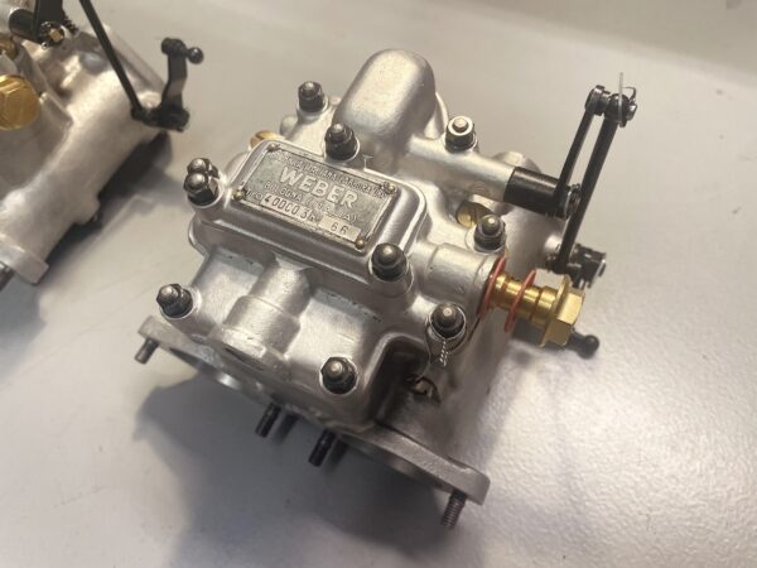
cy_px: 284
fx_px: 569
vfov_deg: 53.1
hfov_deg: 67.3
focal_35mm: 26
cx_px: 378
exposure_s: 1/100
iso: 100
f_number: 1.6
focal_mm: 4.2
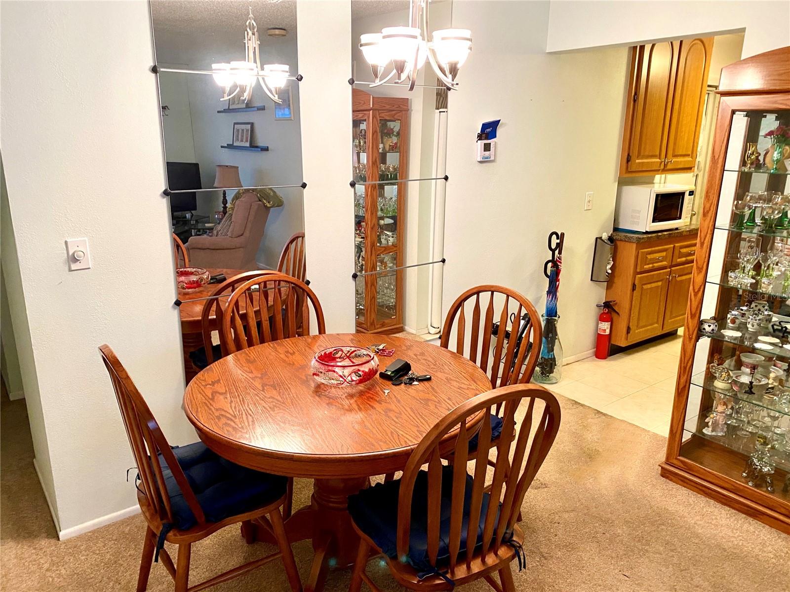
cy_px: 296
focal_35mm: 26
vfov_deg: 53.1
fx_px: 593
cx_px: 395
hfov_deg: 67.3
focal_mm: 4.25
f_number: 1.8
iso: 250
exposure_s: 1/60
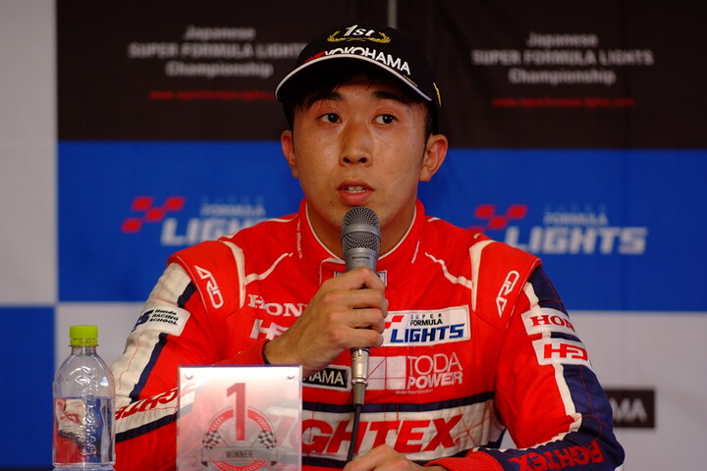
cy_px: 236
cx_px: 354
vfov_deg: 5.9
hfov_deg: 8.8
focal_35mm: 233
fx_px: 4576
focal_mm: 155
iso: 400
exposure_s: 1/250
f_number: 2.8
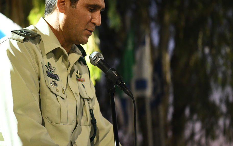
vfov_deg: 12.0
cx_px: 89
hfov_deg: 19.1
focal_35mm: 109
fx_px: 692
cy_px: 64
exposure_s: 1/80
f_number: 2.8
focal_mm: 70
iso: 5000
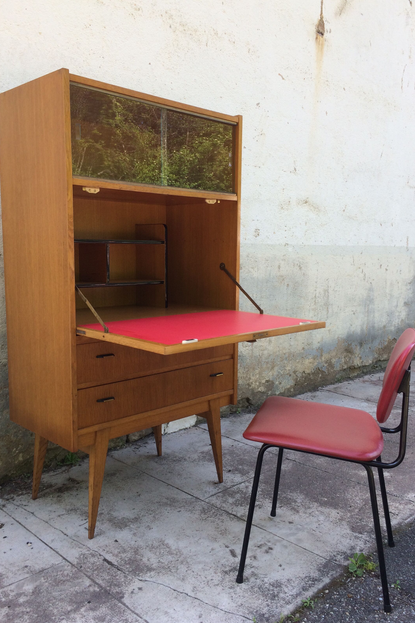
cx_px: 201
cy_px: 320
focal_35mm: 31
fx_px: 536
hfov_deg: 42.3
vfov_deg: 60.3
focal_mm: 4.15
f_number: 2.2
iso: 32
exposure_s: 1/228
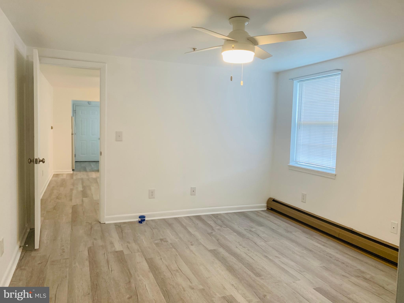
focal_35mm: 26
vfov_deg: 53.1
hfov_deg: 67.3
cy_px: 152
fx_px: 303
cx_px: 202
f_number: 1.8
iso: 100
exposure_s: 1/60
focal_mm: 4.25
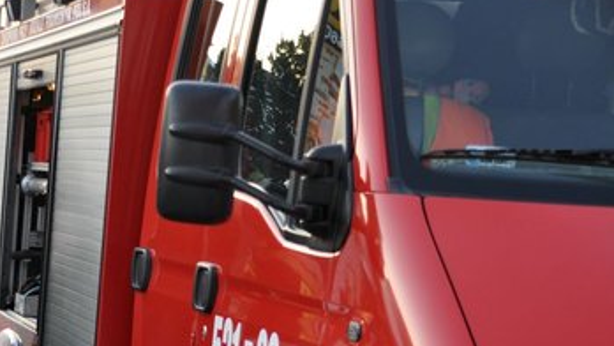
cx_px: 49
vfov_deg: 9.3
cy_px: 360
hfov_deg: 16.4
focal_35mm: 129
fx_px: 2101
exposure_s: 1/125
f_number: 5.6
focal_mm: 44
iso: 360
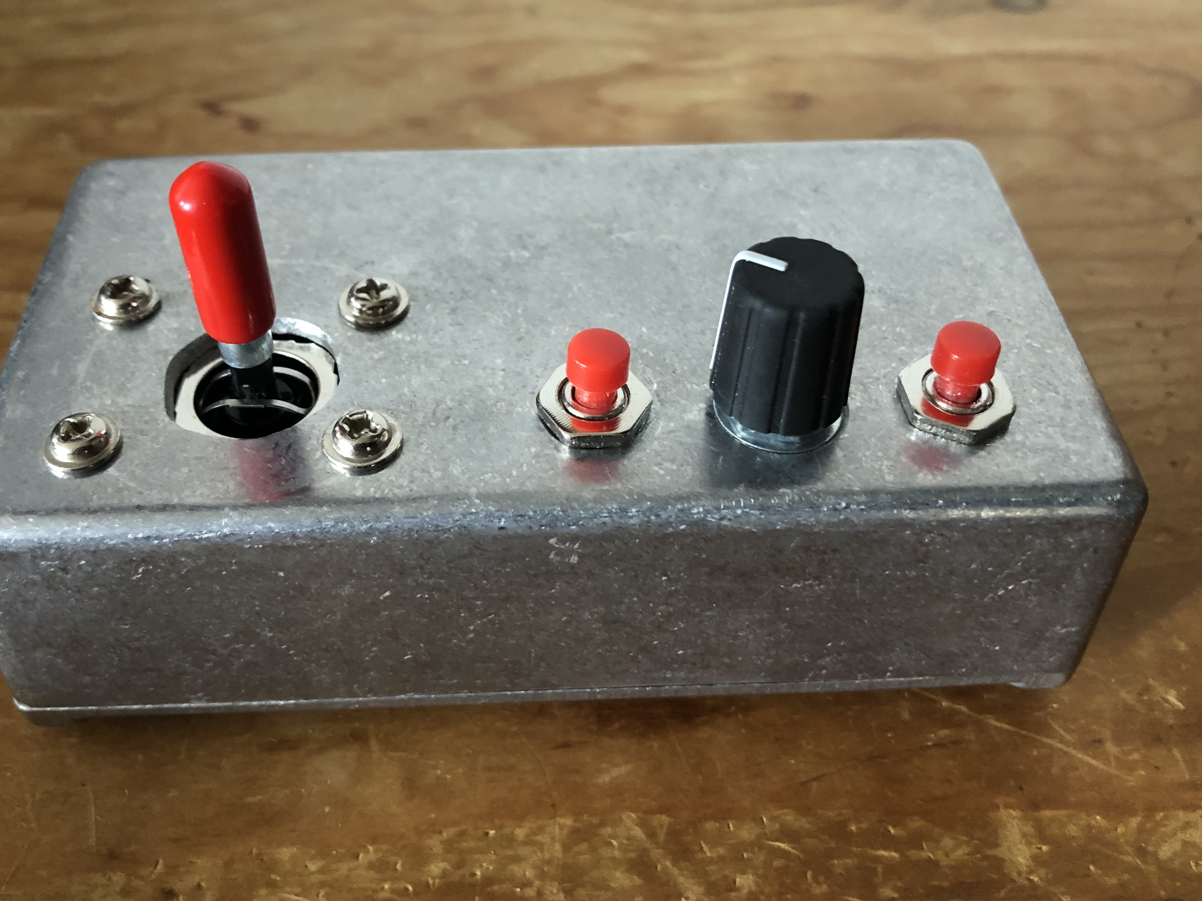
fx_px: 1181
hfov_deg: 53.9
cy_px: 397
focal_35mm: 34
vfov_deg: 41.7
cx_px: 550
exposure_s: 1/12
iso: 100
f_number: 1.8
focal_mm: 3.99
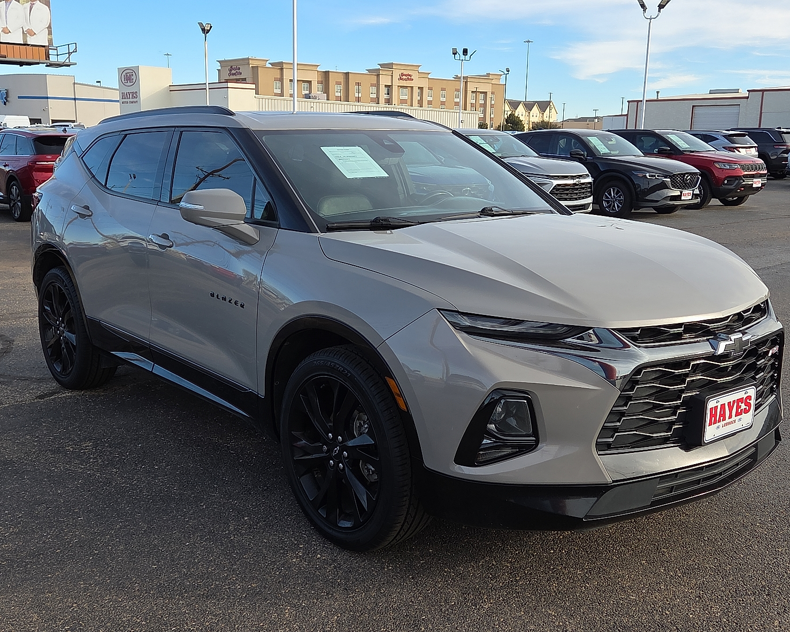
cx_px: 378
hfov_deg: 49.1
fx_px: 865
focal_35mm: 37
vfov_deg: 40.1
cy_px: 316
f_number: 1.8
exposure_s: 1/2500
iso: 76
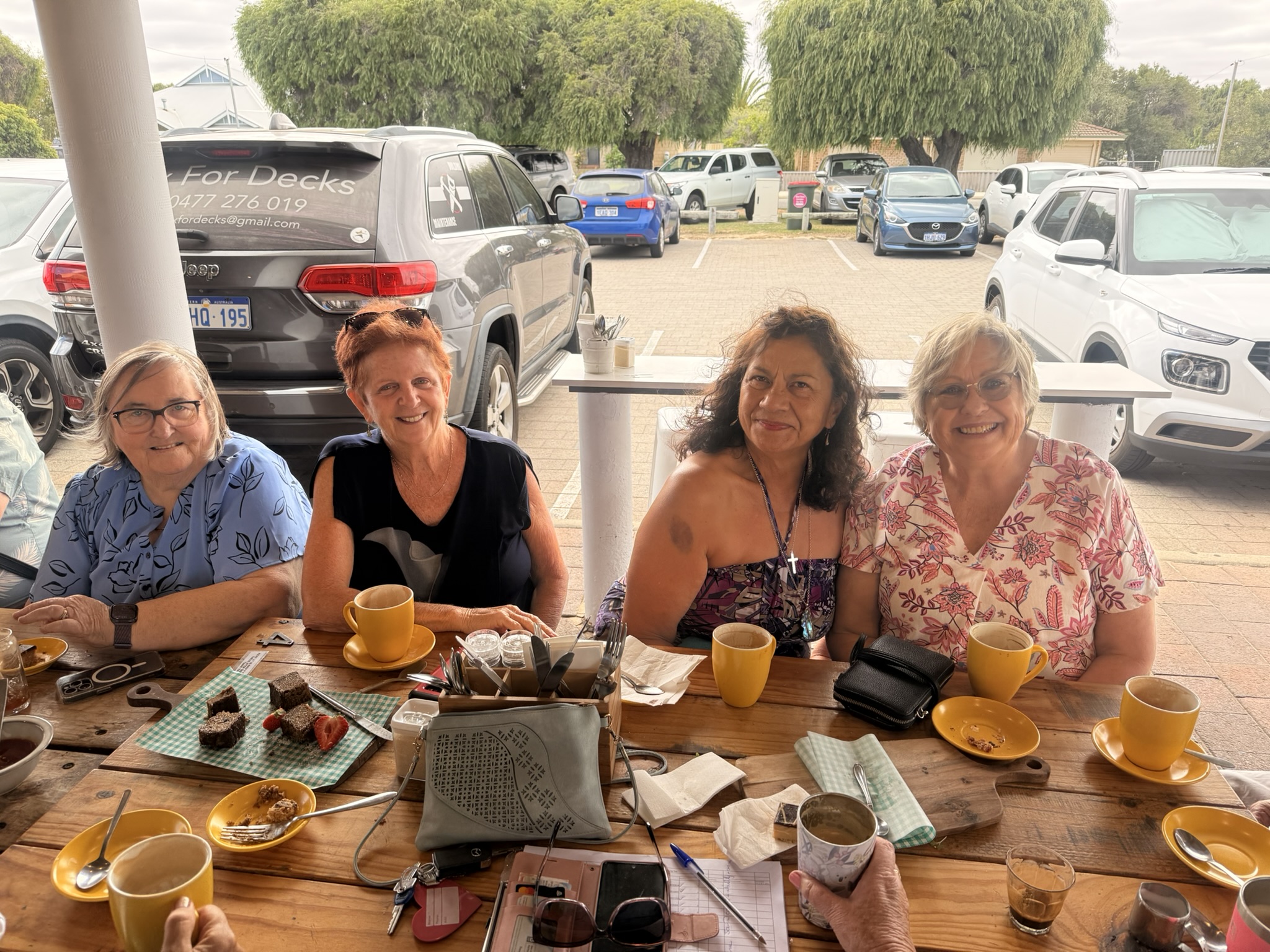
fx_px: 881
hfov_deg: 71.6
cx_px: 635
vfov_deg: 56.8
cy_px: 476
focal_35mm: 24
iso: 100
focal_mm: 6.76
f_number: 1.78
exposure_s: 1/750
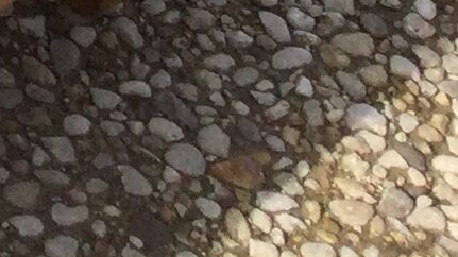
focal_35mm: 256
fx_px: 3108
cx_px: -1120
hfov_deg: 7.1
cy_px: -1038
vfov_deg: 4.2
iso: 25
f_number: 2.4
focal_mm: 3.3
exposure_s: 1/823
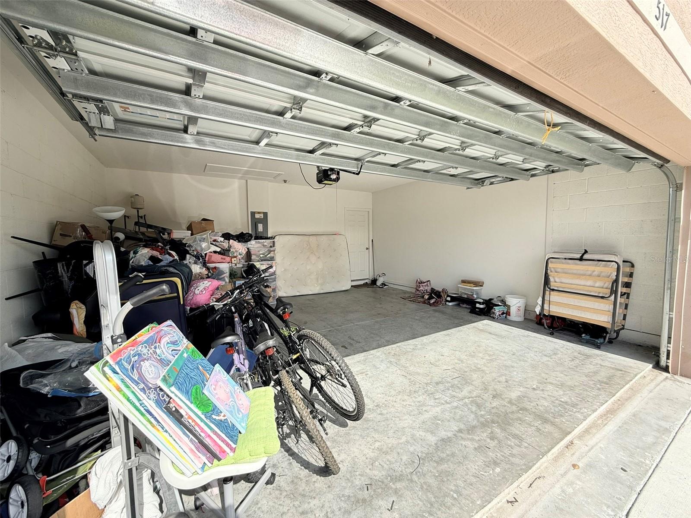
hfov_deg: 102.1
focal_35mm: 14
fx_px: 279
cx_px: 346
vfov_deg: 85.7
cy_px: 259
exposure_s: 1/830
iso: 50
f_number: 2.2
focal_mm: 2.22
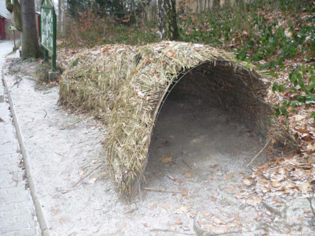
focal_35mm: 33
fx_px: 300
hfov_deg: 55.4
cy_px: 118
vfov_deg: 42.9
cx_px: 158
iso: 320
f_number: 2.8
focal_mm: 5.5
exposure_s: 1/30
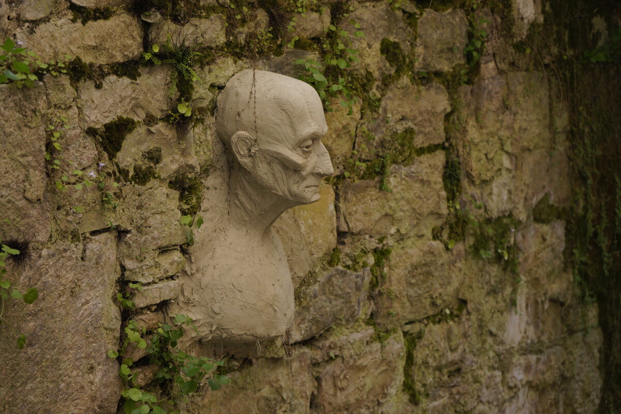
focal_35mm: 70
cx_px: 310
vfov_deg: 19.5
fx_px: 1207
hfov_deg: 28.8
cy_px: 207
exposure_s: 1/100
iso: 1600
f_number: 5.6
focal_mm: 70
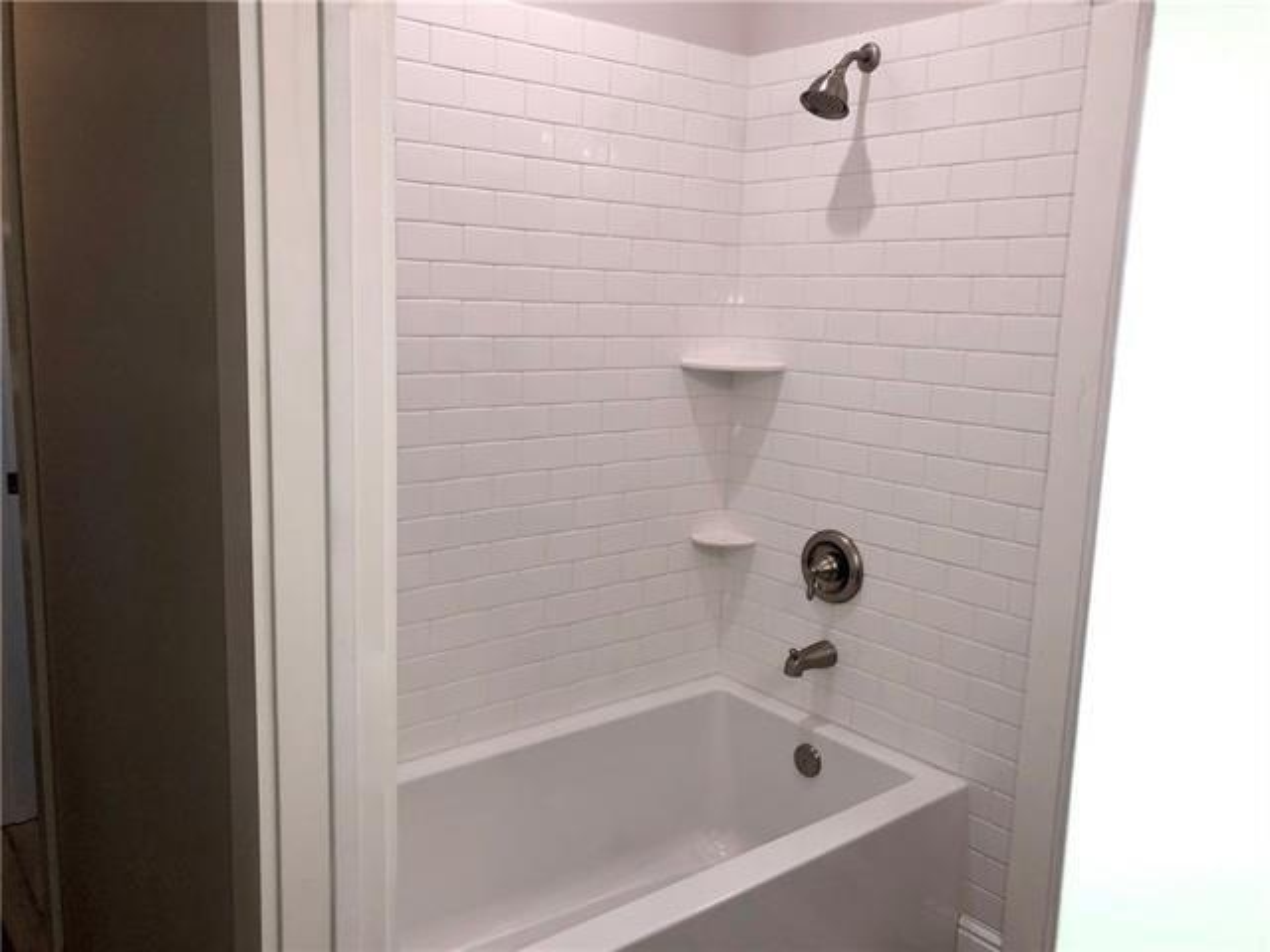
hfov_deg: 63.4
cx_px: 635
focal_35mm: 28
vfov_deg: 49.7
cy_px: 476
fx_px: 1027
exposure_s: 1/120
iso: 40
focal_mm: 3.99
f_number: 1.8
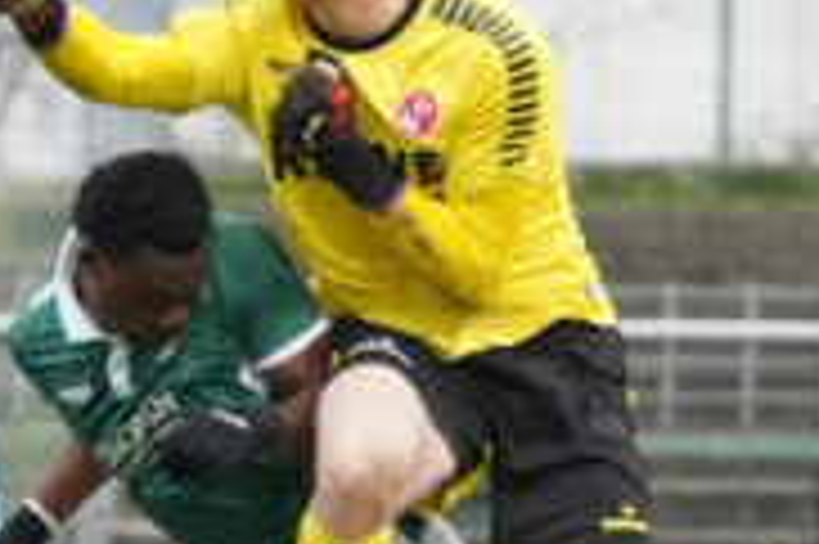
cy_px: 391
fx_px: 17388
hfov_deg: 2.7
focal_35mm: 765
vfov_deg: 1.8
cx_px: -45
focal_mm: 200
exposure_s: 1/1000
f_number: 4
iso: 5000
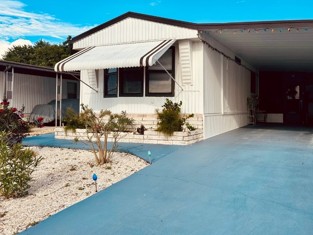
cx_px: 198
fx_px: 280
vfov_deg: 45.3
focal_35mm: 31
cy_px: 97
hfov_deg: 57.5
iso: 80
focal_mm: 6.76
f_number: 1.78
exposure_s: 1/3096
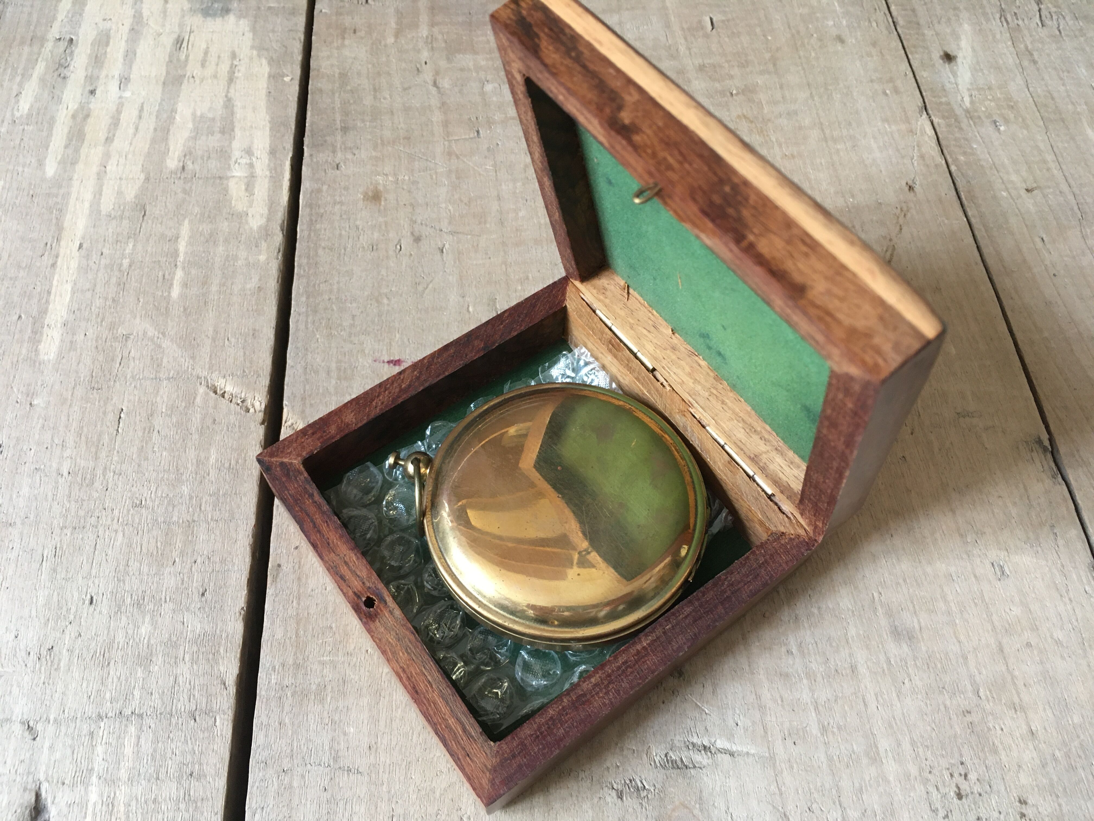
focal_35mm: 29
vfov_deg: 48.2
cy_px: 410
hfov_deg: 61.7
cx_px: 547
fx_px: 917
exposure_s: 1/33
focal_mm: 4.15
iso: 125
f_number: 2.2
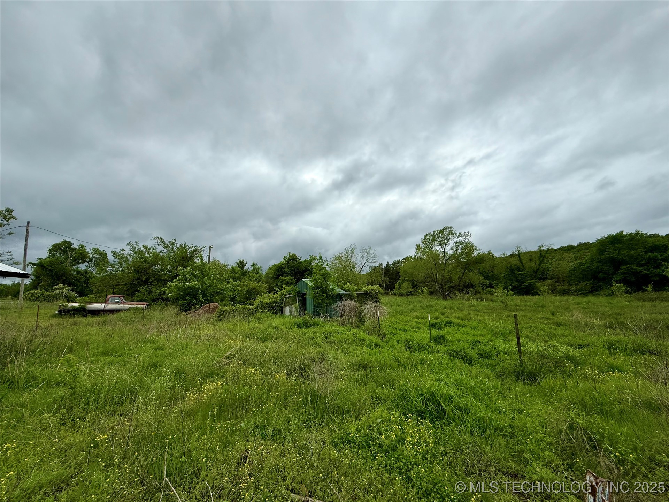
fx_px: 271
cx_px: 334
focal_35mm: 14
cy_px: 251
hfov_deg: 102.1
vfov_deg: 85.7
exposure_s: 1/3663
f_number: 2.2
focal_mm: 2.22
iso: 50
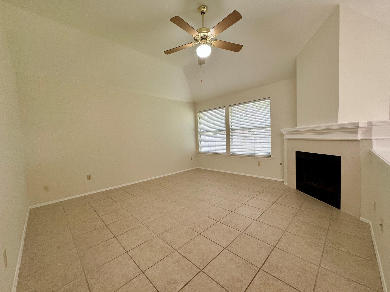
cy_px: 146
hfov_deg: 102.1
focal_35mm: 14
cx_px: 195
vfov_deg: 85.7
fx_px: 158
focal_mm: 2.22
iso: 200
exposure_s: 1/120
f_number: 2.2
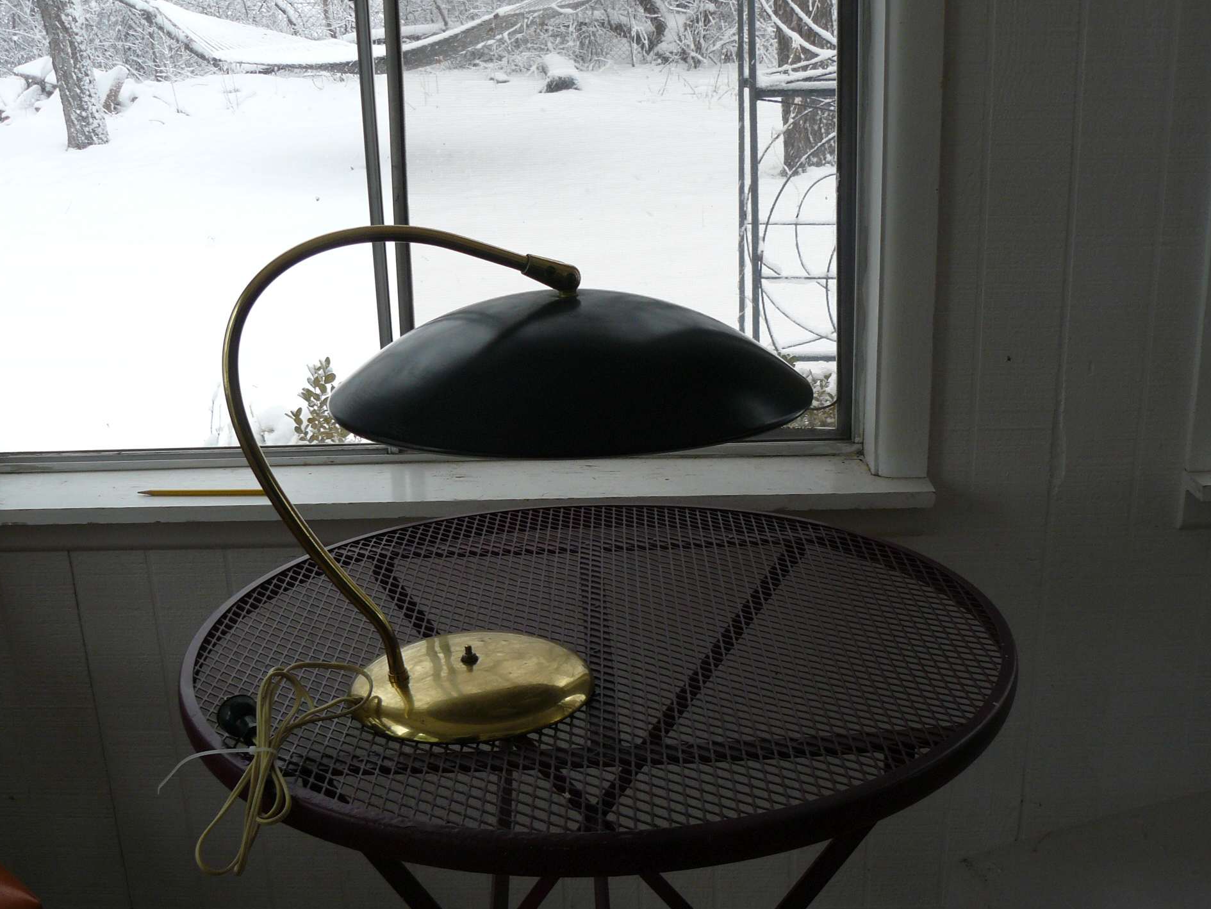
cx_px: 589
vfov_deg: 36.8
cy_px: 460
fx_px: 1365
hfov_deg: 47.9
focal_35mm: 39
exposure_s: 1/125
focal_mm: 6
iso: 100
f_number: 4
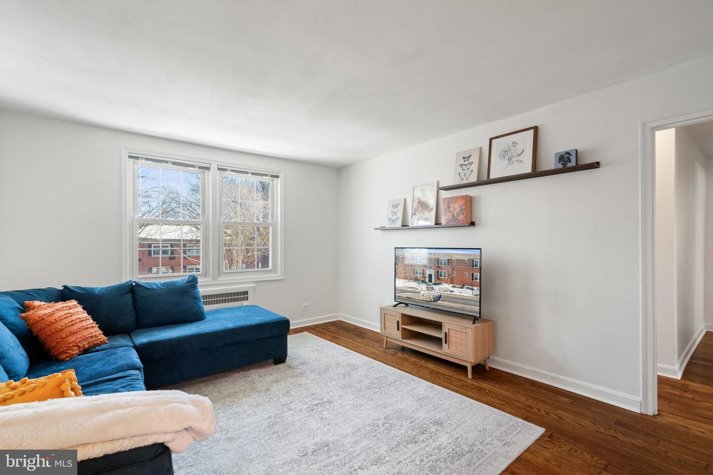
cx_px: 356
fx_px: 317
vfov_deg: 73.7
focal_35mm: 16
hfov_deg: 96.7
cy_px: 238
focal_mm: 16
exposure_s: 1/4
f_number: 9
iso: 640
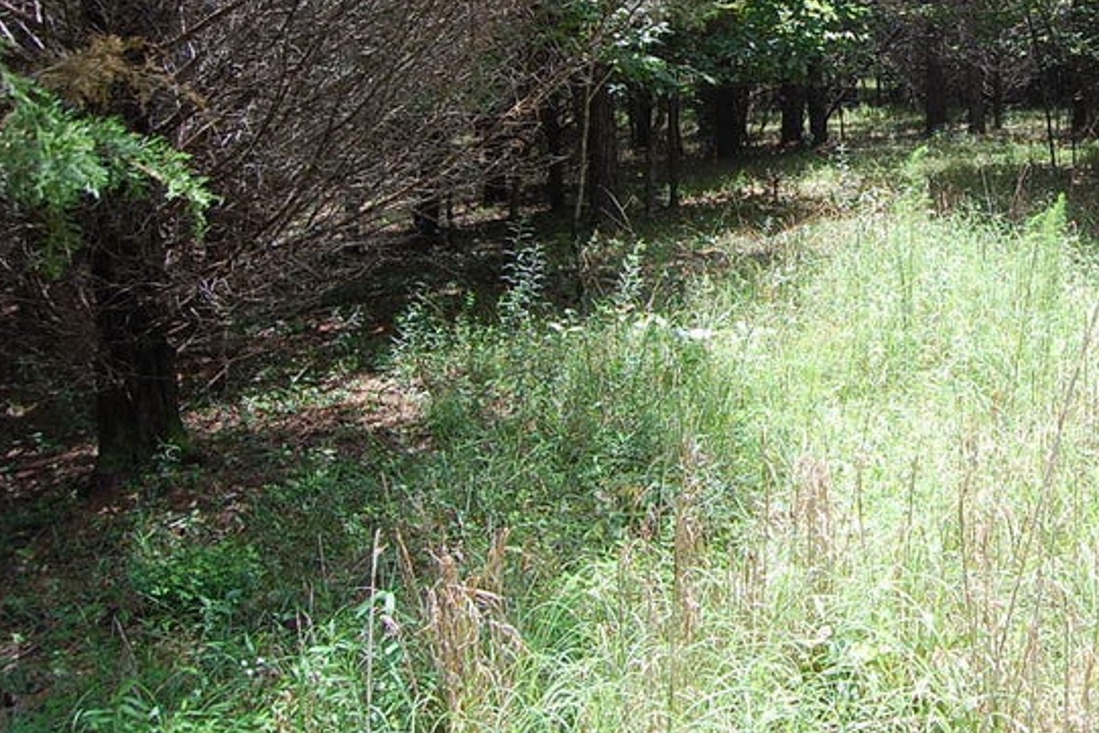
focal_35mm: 48
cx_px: 948
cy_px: 89
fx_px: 1466
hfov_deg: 38.8
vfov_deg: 27.2
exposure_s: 1/160
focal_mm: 18
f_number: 6.3
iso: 200
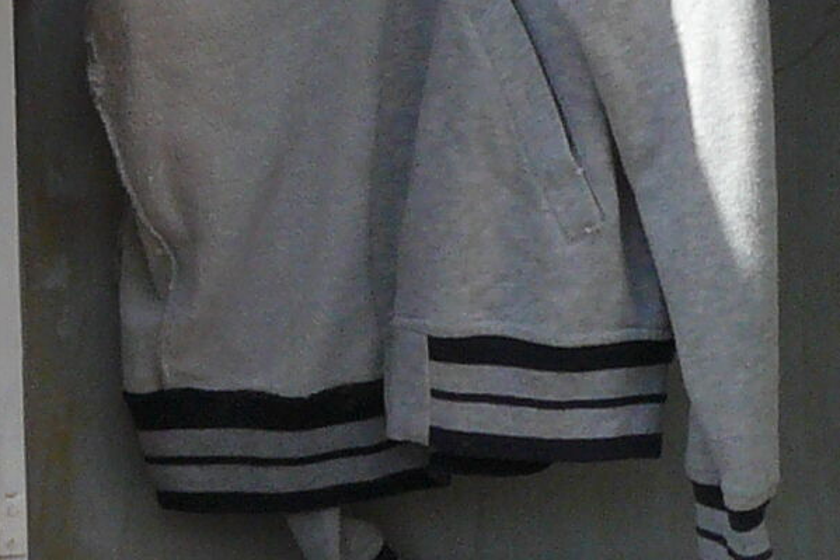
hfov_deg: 10.7
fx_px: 4478
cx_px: 446
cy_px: 436
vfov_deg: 7.1
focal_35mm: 192
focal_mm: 6
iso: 100
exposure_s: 1/250
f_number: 5.6
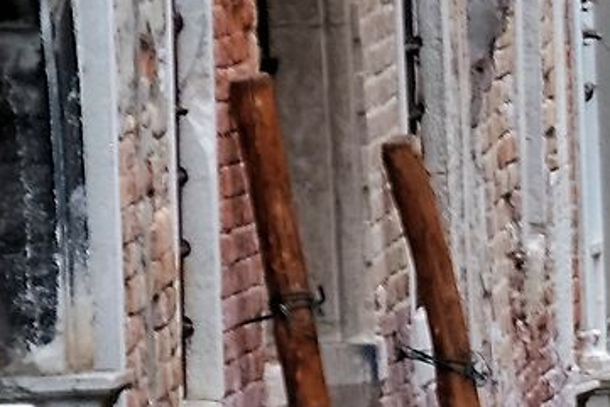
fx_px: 22866
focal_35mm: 1349
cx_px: 1958
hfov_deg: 1.5
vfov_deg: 1.0
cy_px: 613
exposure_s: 1/20
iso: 200
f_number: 5.6
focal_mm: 135
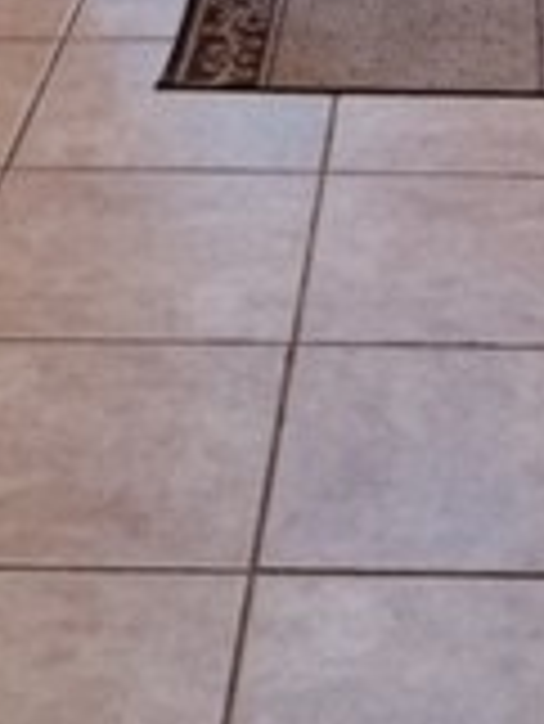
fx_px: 2406
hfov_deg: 12.8
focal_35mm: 115
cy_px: -675
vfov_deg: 14.5
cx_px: 499
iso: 50
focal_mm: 4.15
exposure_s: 1/15
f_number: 2.2
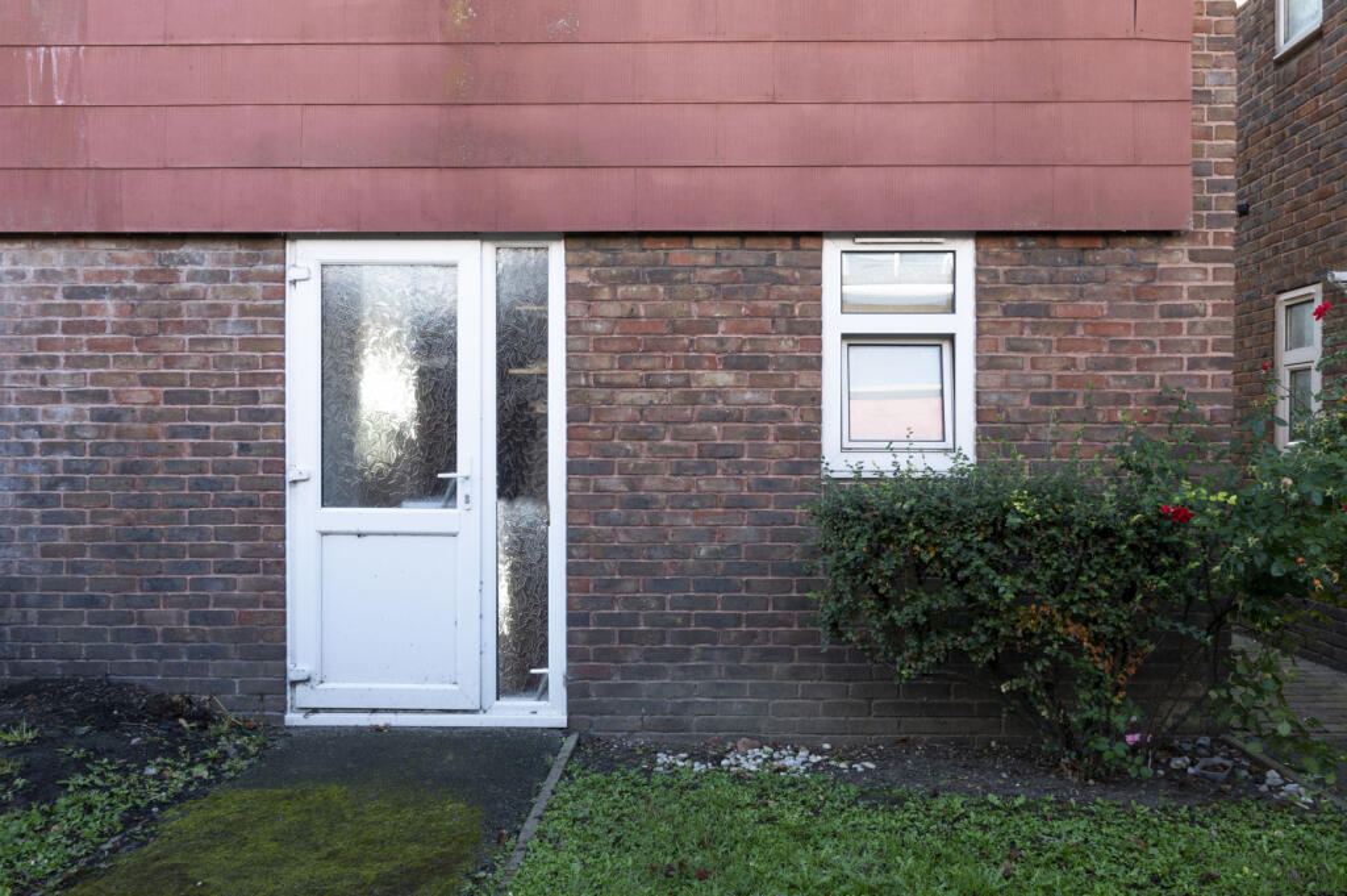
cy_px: 448
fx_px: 692
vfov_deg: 65.9
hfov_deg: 88.5
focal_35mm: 18
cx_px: 674
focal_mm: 18.5
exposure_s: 1/50
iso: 200
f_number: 8
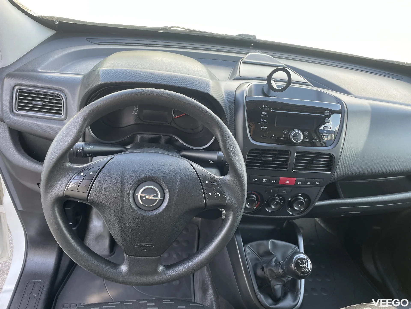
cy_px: 154
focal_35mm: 26
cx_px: 206
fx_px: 309
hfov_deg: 67.3
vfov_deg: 53.1
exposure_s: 1/121
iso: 50
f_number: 1.6
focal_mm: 4.2
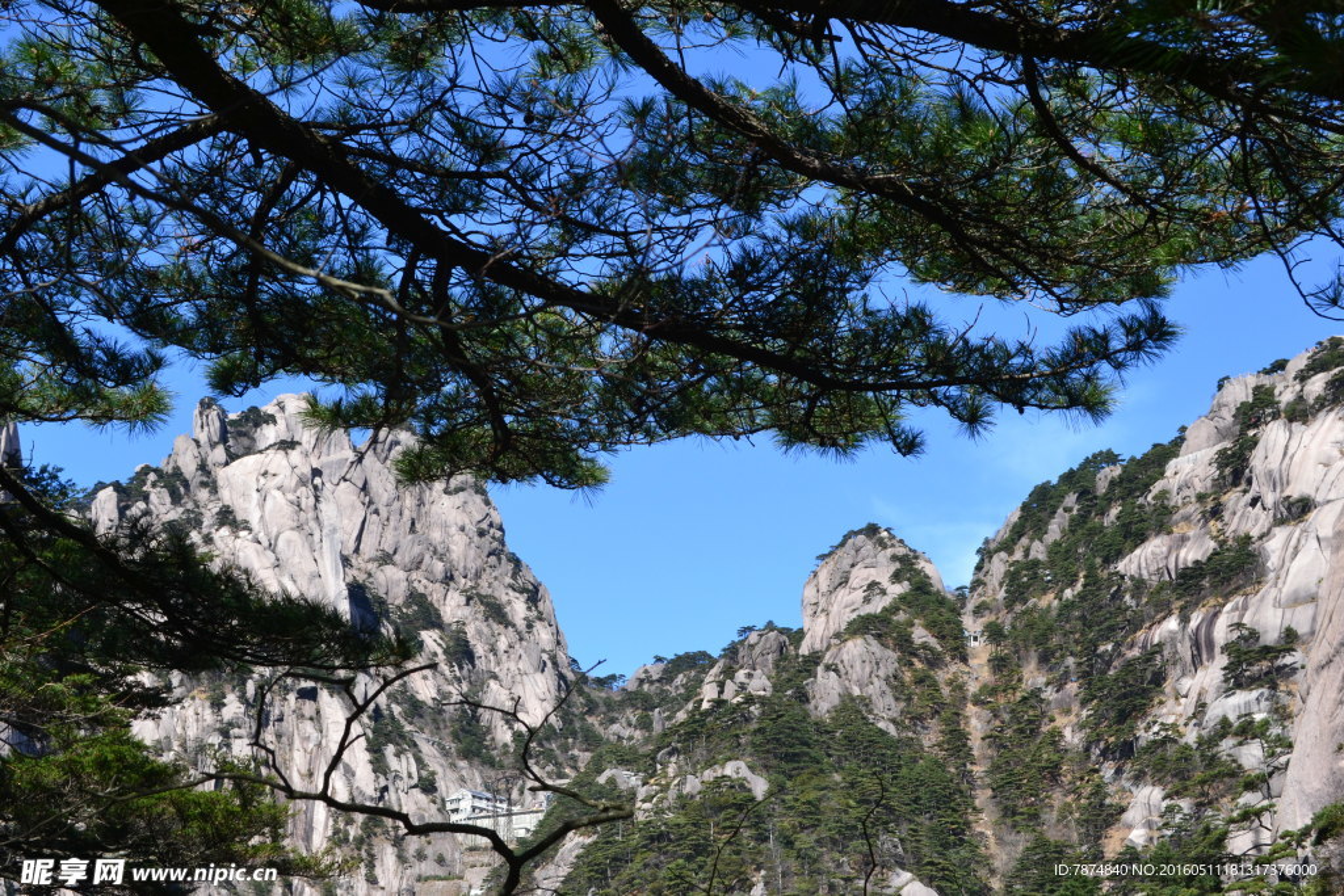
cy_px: 448
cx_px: 672
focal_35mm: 51
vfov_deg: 26.5
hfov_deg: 38.9
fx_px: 1904
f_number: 10
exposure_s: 1/200
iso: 400
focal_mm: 34
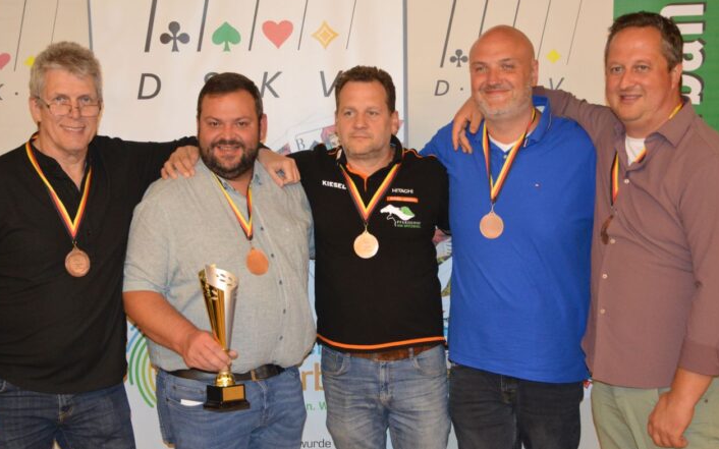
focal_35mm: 53
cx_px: 357
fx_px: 1038
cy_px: 228
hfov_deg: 38.2
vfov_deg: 24.4
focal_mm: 34
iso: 2000
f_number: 4
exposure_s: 1/60
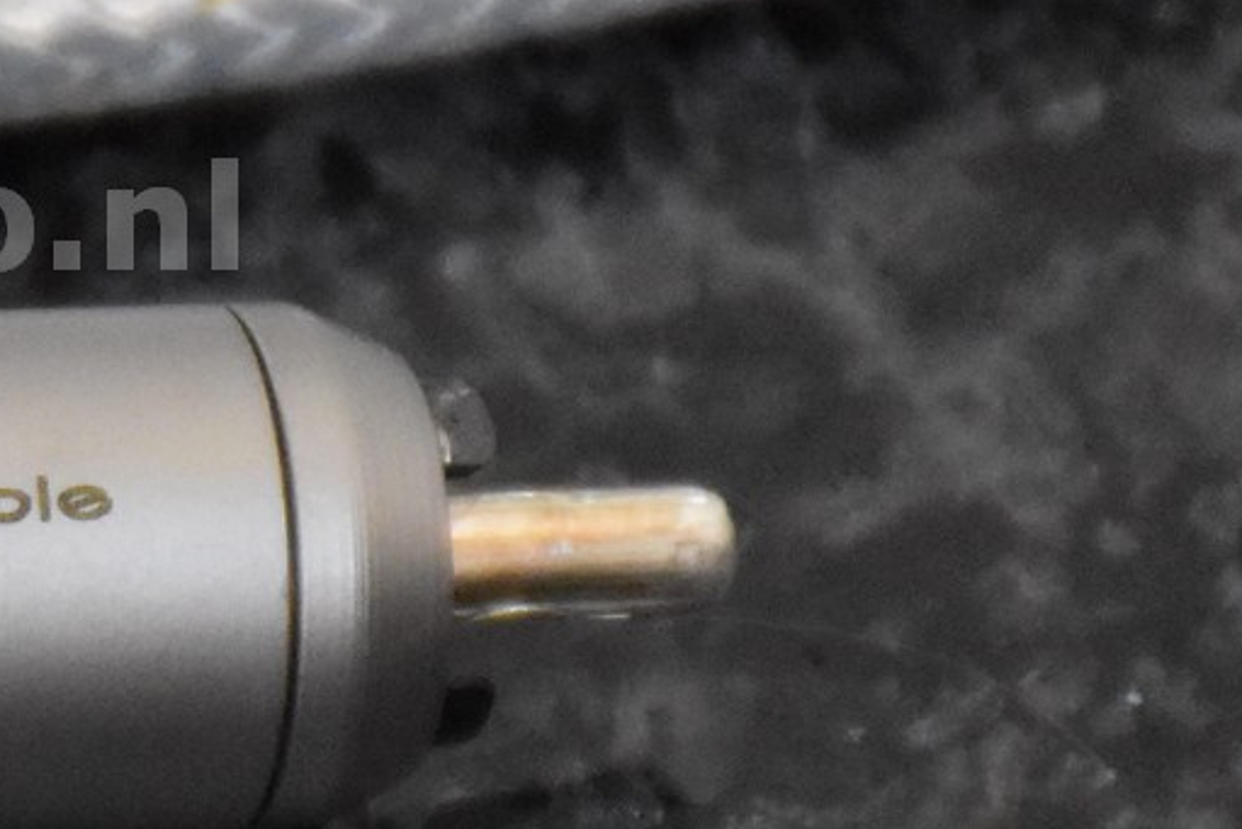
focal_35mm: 986
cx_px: -751
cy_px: 212
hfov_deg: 2.1
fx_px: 34025
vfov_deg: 1.4
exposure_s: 1/500
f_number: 5.6
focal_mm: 140
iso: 4500
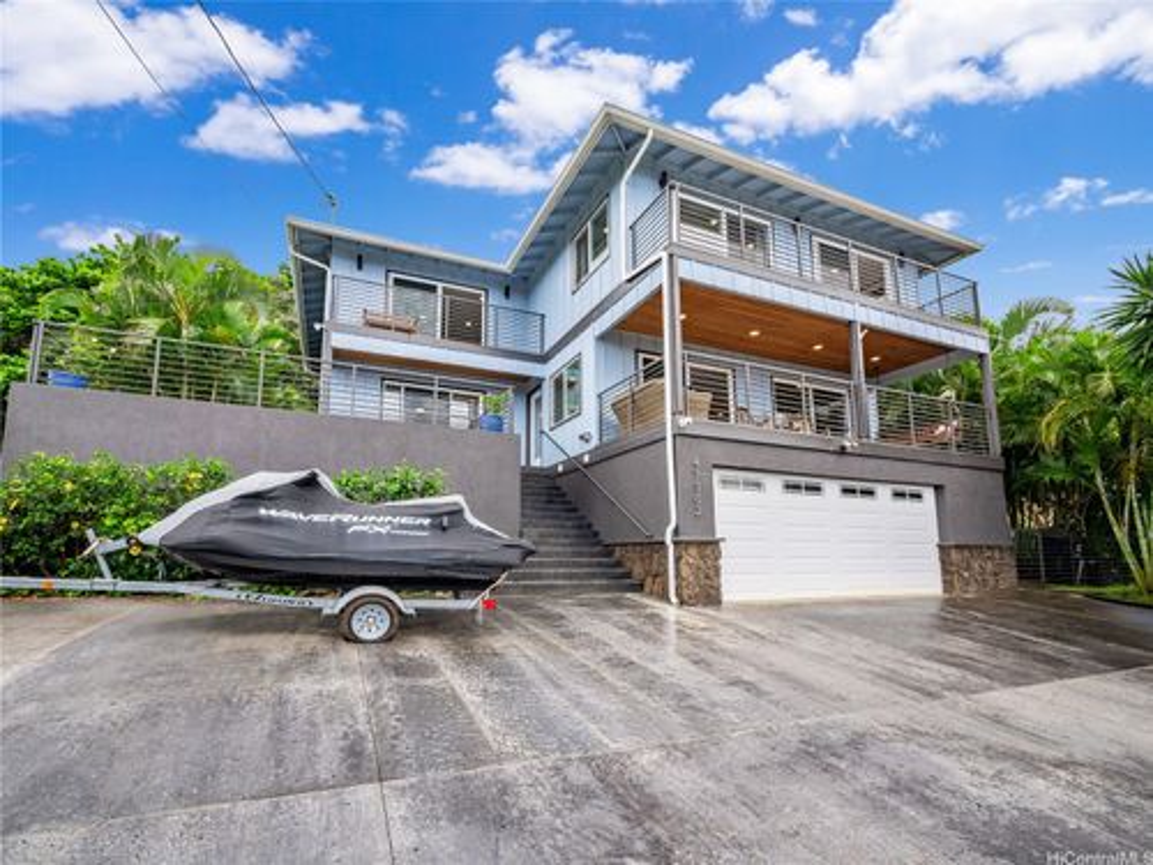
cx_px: 576
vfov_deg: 85.7
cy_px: 432
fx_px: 466
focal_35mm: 14
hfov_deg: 102.1
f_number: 4
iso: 1250
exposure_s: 1/8000
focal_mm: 7
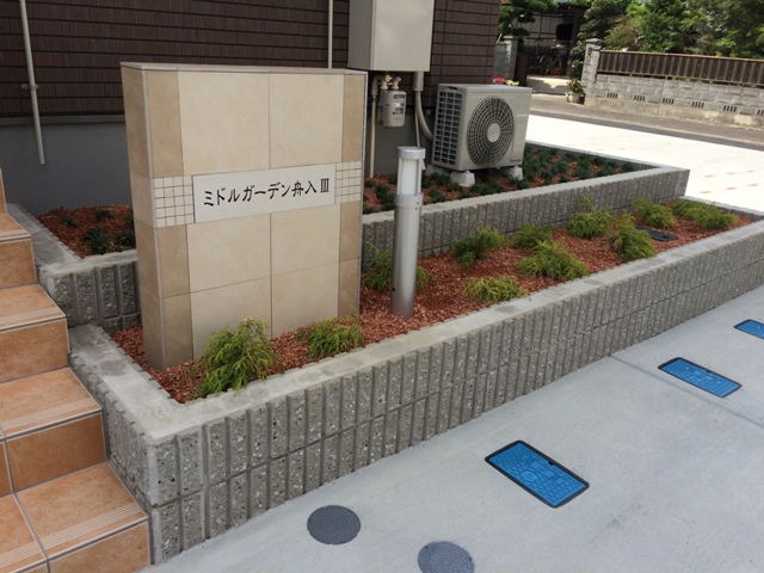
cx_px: 382
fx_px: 640
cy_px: 286
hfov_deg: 61.7
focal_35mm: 29
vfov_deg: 48.2
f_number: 2.2
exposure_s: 1/1866
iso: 32
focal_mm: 4.15
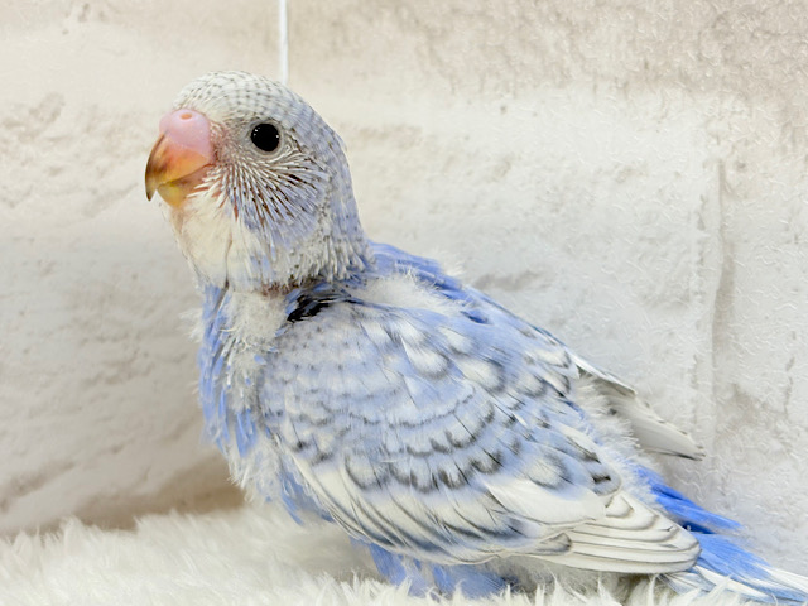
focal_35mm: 52
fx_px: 1214
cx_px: 404
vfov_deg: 28.0
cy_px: 303
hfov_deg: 36.8
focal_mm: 5.96
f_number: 1.6
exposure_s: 1/50
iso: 64
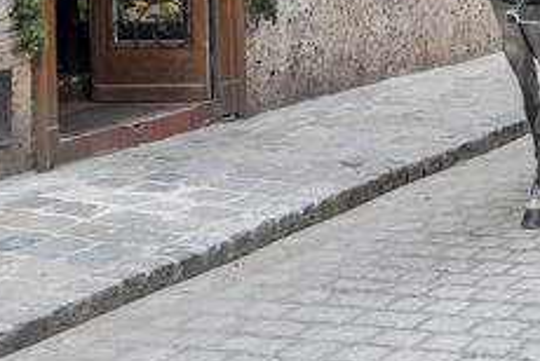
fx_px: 1487
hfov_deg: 19.5
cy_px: -56
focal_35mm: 99
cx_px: 628
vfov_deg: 13.5
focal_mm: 38
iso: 400
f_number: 8
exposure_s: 1/80
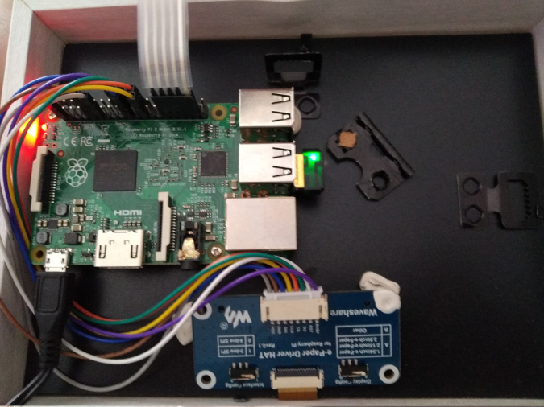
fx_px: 409
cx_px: 272
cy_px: 204
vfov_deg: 53.0
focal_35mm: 26
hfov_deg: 67.3
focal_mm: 3.82
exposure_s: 1/14
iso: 1600
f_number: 2.2
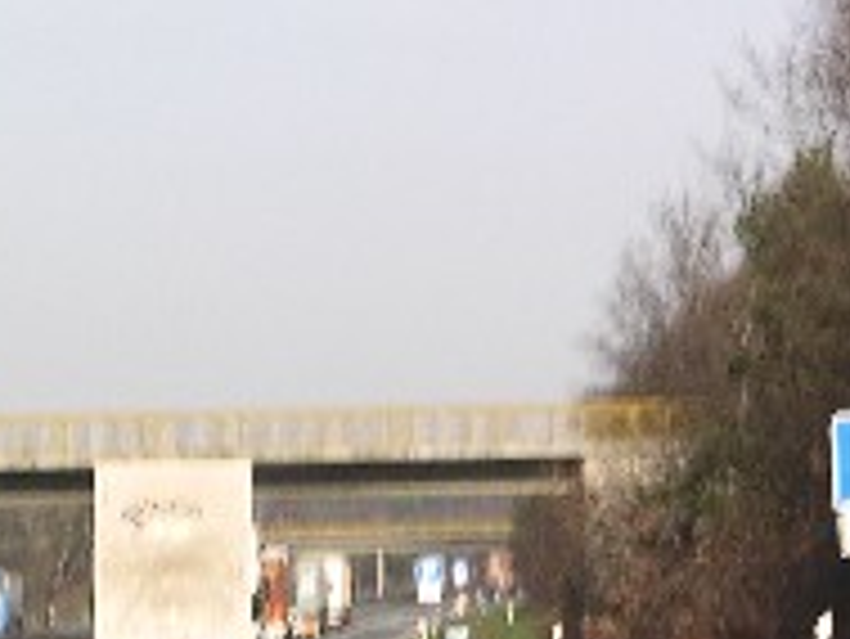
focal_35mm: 373
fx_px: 9165
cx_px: -38
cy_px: 405
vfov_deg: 4.0
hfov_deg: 5.3
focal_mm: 29.5
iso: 50
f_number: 5.9
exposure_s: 1/135
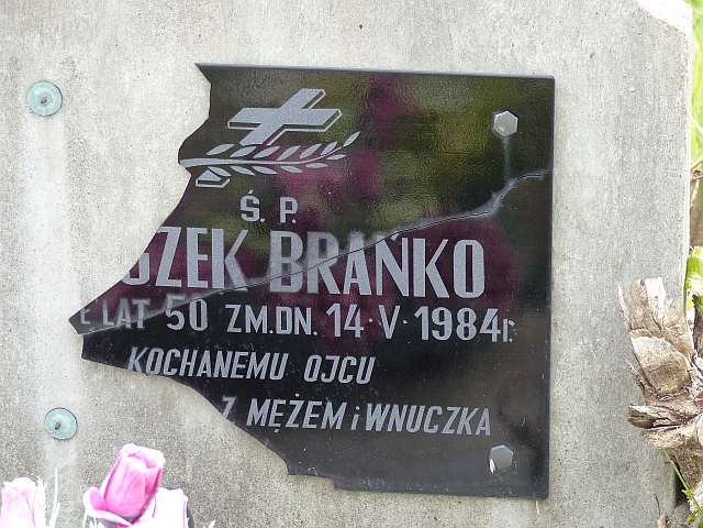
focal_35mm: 150
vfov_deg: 9.9
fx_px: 3046
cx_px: 352
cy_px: 264
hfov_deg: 13.2
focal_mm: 27
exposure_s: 1/160
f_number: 3.2
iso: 160
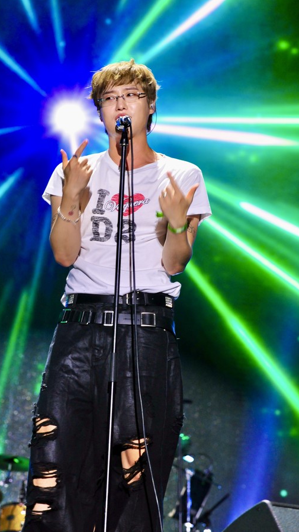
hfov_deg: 8.5
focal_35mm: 142
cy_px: 267
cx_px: 123
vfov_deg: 15.1
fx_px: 2002
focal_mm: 135
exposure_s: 1/125
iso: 2000
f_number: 5.6
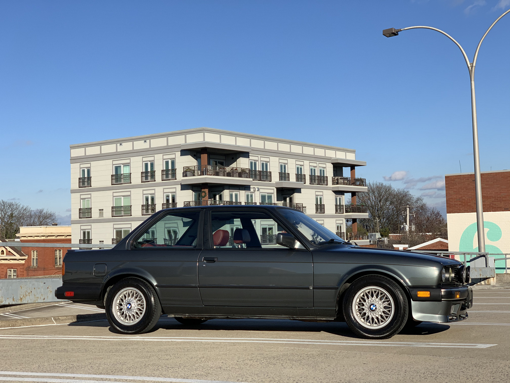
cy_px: 192
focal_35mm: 52
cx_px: 255
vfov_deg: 28.0
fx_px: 766
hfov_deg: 36.8
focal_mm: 6
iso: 16
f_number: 2.4
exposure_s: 1/1497
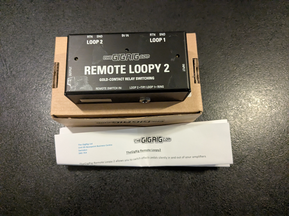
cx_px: 144
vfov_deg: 51.4
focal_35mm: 27
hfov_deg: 65.3
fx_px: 225
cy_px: 108
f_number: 1.73
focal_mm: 4.38
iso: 2382
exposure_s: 1/99.9
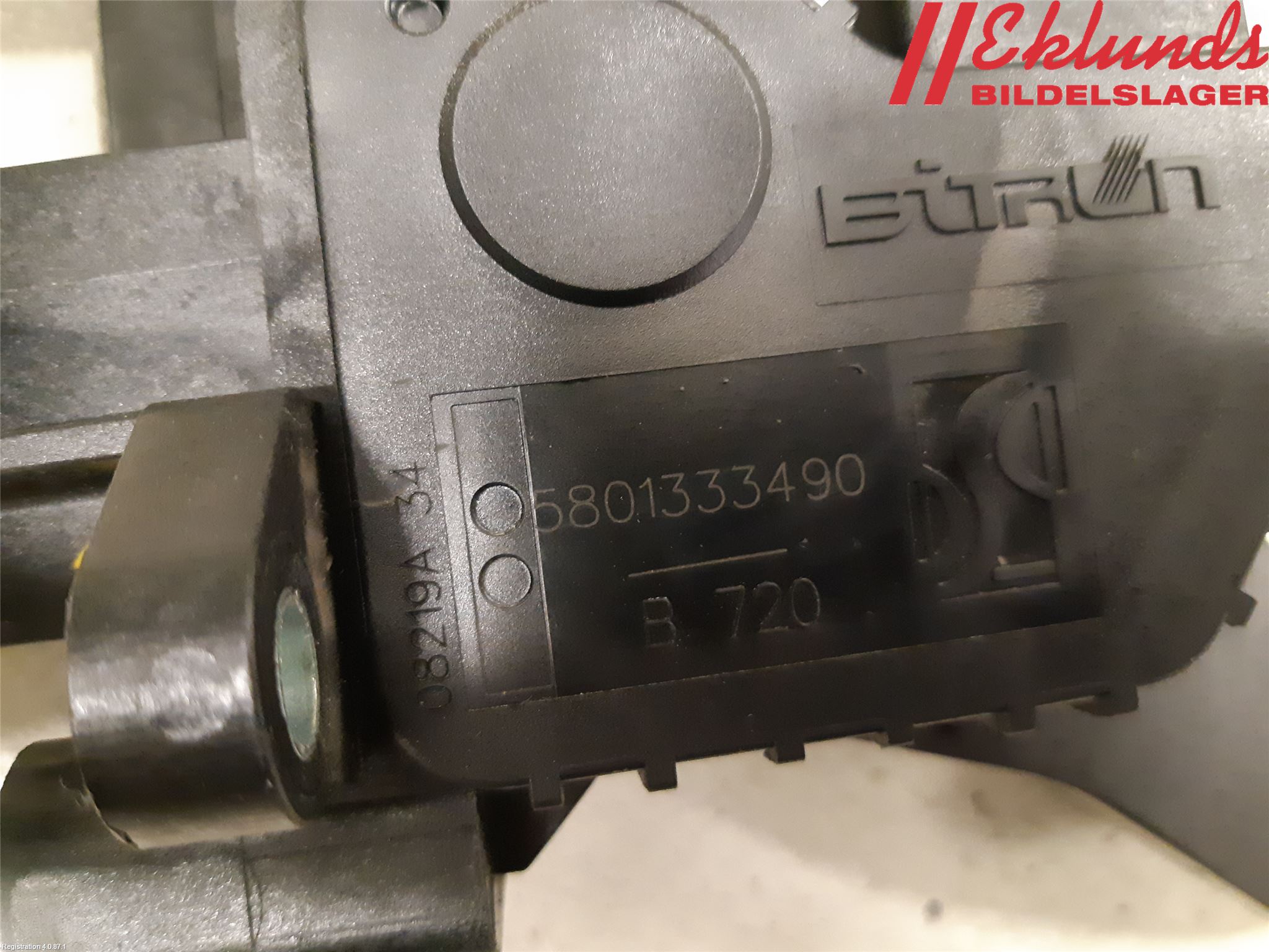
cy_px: 476
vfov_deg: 53.1
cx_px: 634
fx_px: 953
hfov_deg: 67.3
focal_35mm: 26
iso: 640
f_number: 1.7
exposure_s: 1/20
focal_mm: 3.93
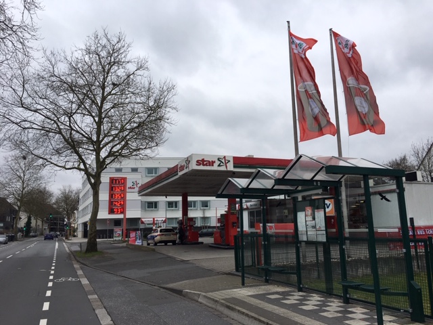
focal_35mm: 29
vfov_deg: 48.2
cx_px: 216
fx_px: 363
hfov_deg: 61.7
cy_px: 162
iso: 25
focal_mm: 4.15
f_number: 2.2
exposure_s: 1/801
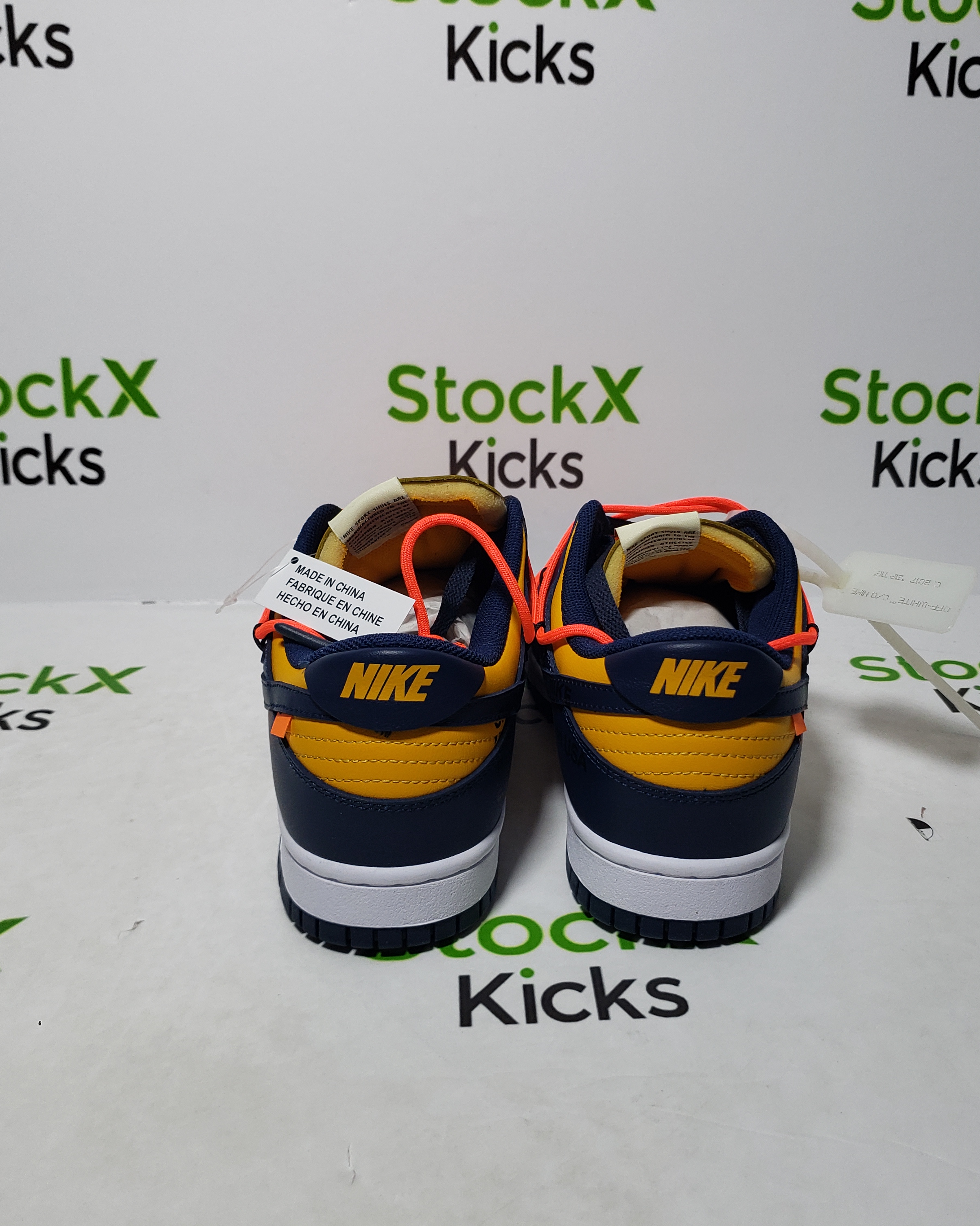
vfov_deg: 52.8
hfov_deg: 43.3
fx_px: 1233
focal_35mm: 34
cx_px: 539
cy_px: 614
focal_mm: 4.3
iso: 50
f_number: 1.5
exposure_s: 1/592
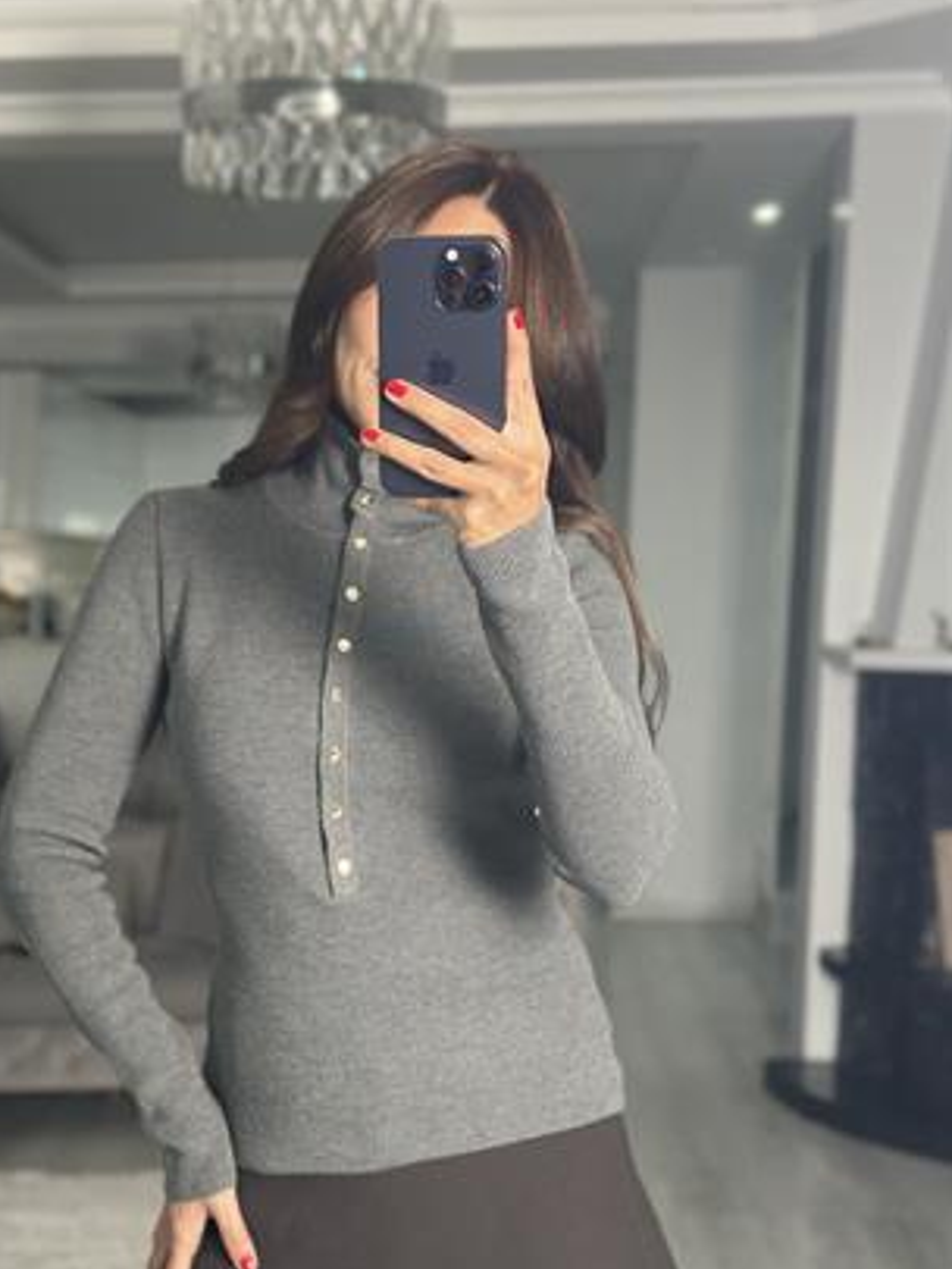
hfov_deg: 24.4
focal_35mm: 60
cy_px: 771
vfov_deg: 32.1
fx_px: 2199
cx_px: 360
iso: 200
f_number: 1.78
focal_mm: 6.86
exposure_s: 1/50
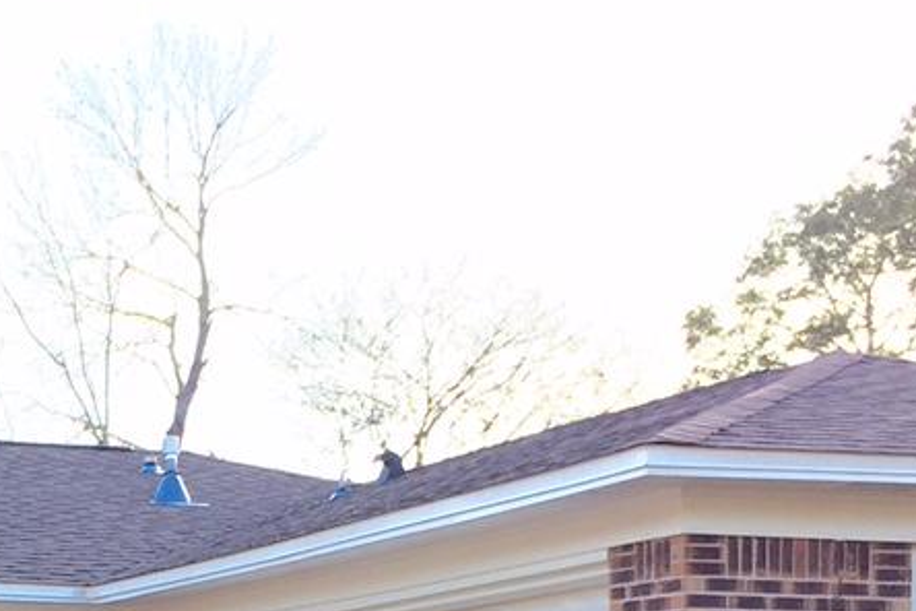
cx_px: 103
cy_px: 828
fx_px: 2213
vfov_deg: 14.9
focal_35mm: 87
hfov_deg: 22.8
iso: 32
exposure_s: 1/314
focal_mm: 4.15
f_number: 2.2
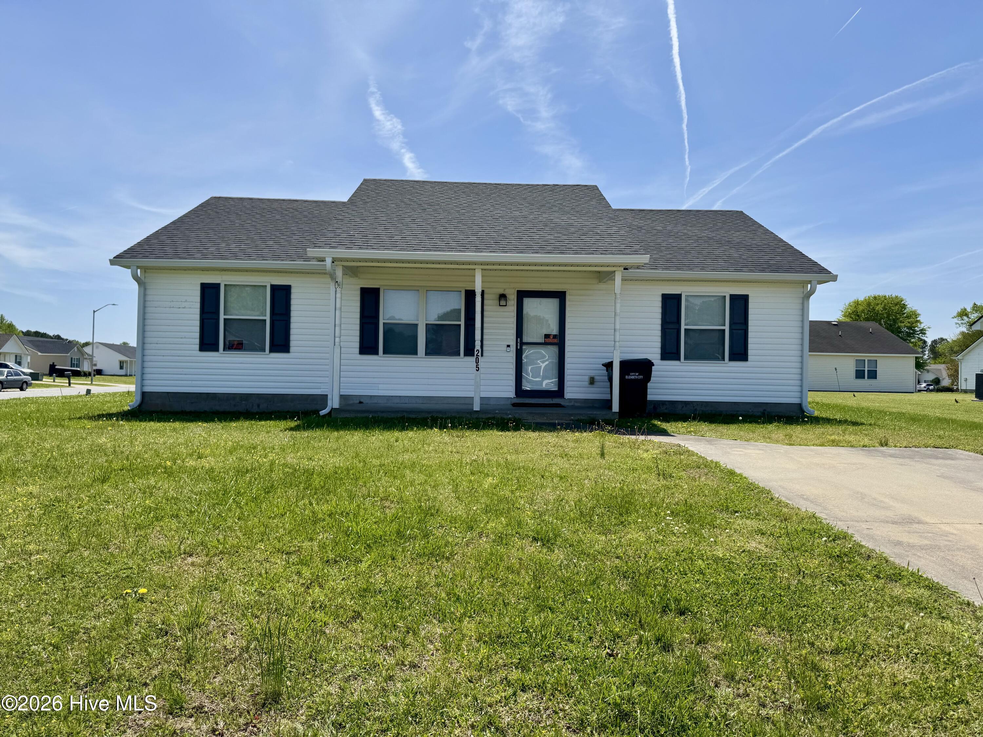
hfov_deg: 71.6
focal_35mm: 24
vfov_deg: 56.8
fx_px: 682
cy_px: 368
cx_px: 492
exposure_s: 1/5814
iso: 80
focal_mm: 6.76
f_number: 1.78
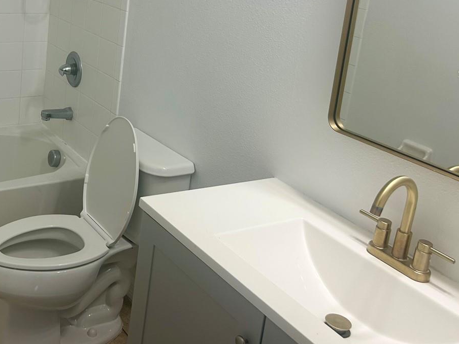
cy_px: 74
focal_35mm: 46
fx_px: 610
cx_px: 100
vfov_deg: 30.8
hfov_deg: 39.8
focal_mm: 5.7
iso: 80
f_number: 1.5
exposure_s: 1/120
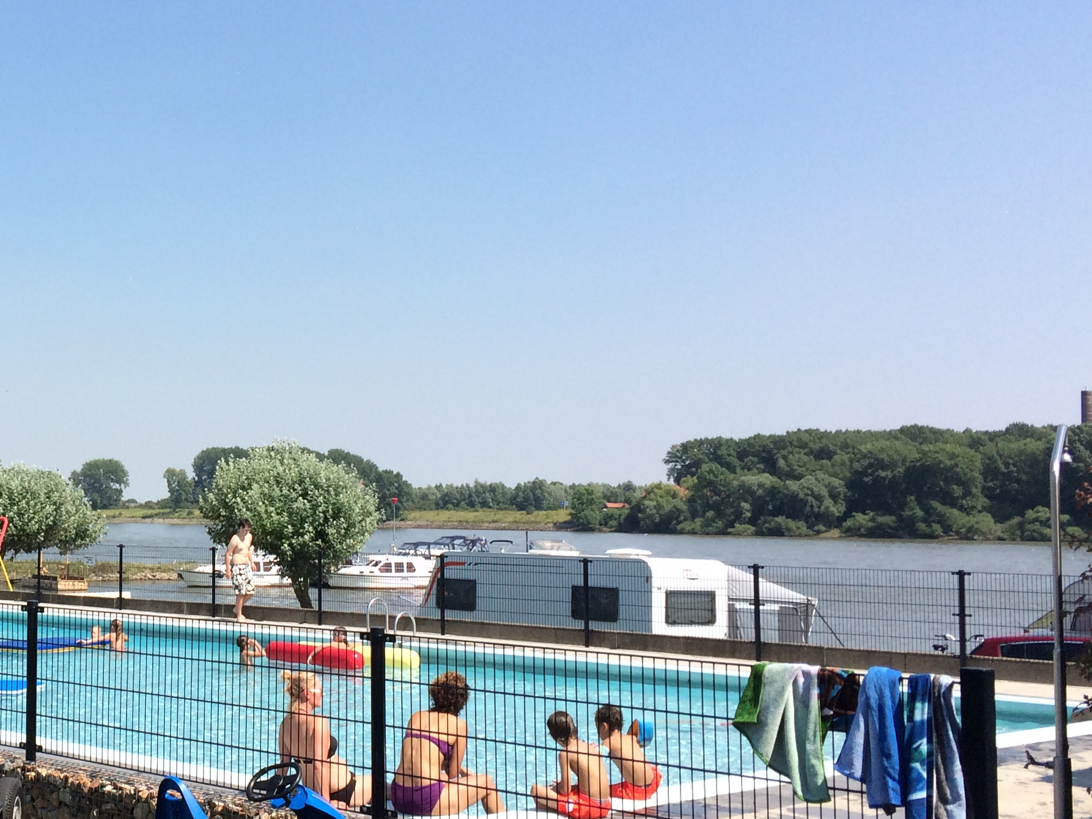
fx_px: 1672
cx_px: 101
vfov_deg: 27.5
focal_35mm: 53
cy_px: 391
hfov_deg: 34.1
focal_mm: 4.15
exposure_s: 1/2160
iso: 32
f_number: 2.2
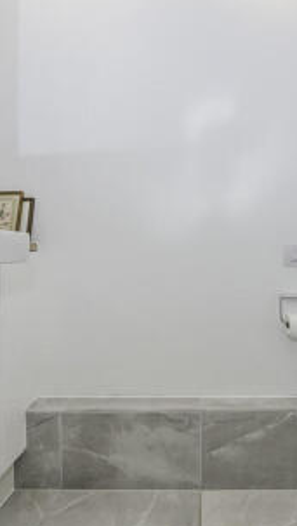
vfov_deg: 78.6
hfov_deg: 48.6
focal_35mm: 23
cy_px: 270
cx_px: 203
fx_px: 321
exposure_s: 1/125
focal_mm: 14
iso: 320
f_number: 7.1
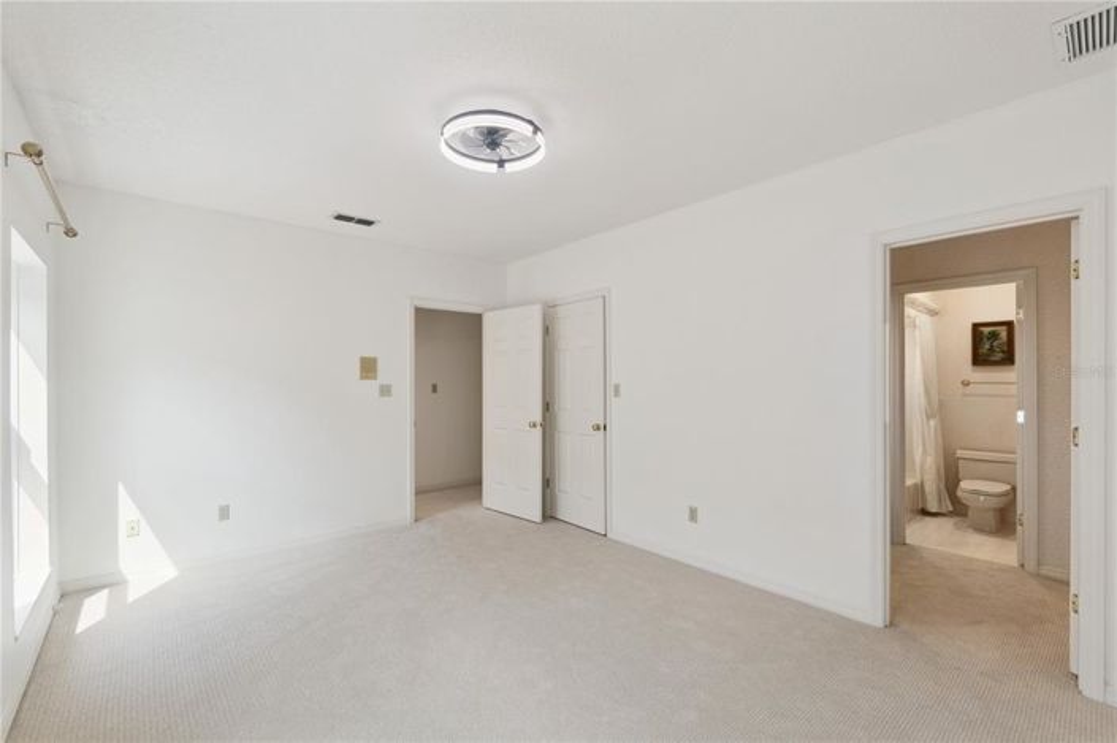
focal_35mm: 15
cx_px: 558
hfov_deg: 100.4
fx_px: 465
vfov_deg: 77.2
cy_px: 372
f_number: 8
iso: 400
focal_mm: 10
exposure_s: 1/30
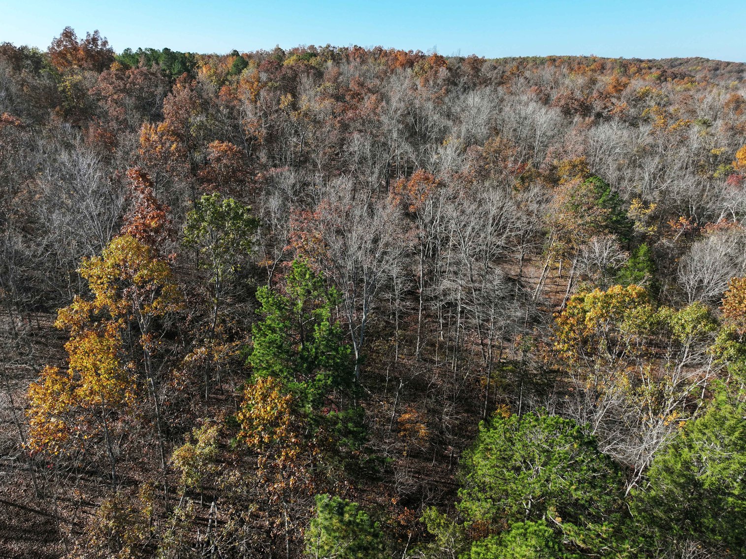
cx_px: 373
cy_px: 280
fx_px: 517
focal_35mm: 24
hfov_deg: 71.6
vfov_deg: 56.8
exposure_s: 1/1600
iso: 180
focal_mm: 12.29
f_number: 2.8
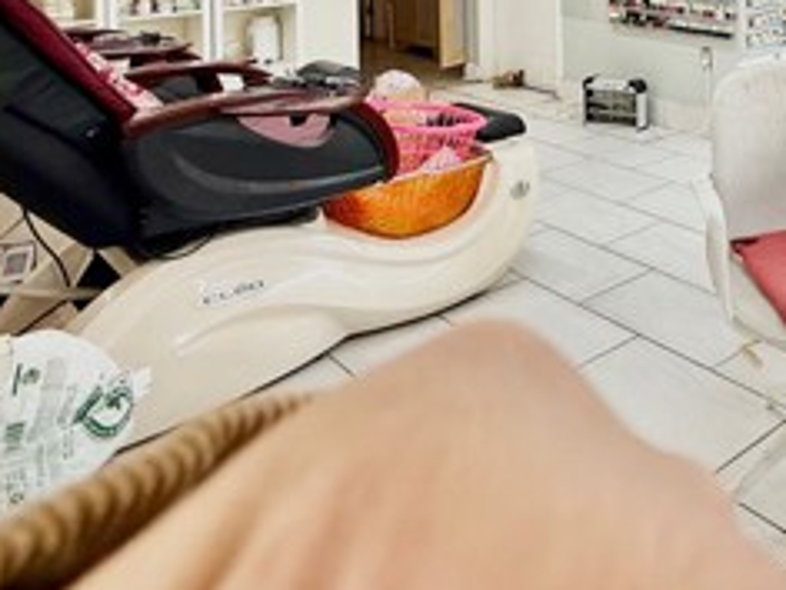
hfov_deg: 41.2
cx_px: 823
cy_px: -120
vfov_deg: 31.5
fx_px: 863
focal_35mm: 38
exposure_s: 1/124
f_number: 2.2
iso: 64
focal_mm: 2.22
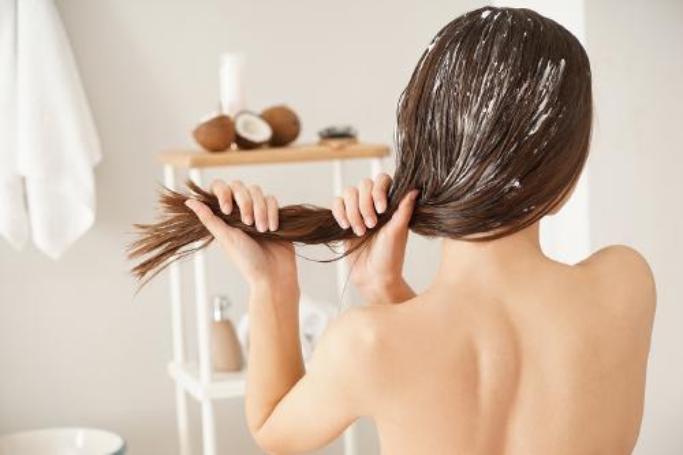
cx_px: 342
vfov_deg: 19.4
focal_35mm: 70
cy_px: 228
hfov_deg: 28.9
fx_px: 1328
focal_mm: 70
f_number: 5.6
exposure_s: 1/160
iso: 200
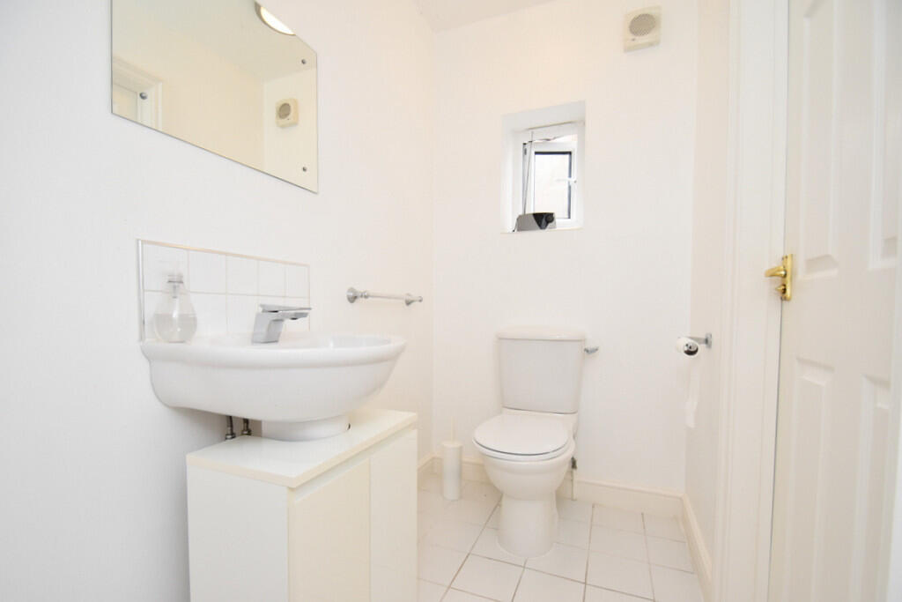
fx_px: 376
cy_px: 301
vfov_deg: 77.3
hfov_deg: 100.4
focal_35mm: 15
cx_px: 451
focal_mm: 10
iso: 560
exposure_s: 1/125
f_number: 4
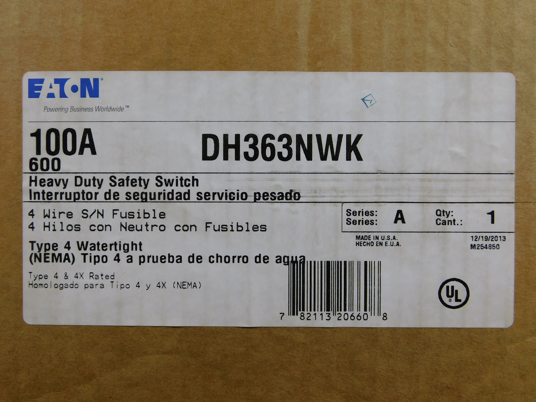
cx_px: 268
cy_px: 201
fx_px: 465
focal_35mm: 30
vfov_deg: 46.8
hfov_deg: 60.0
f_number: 3.2
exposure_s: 1/30
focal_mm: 5.3
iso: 125
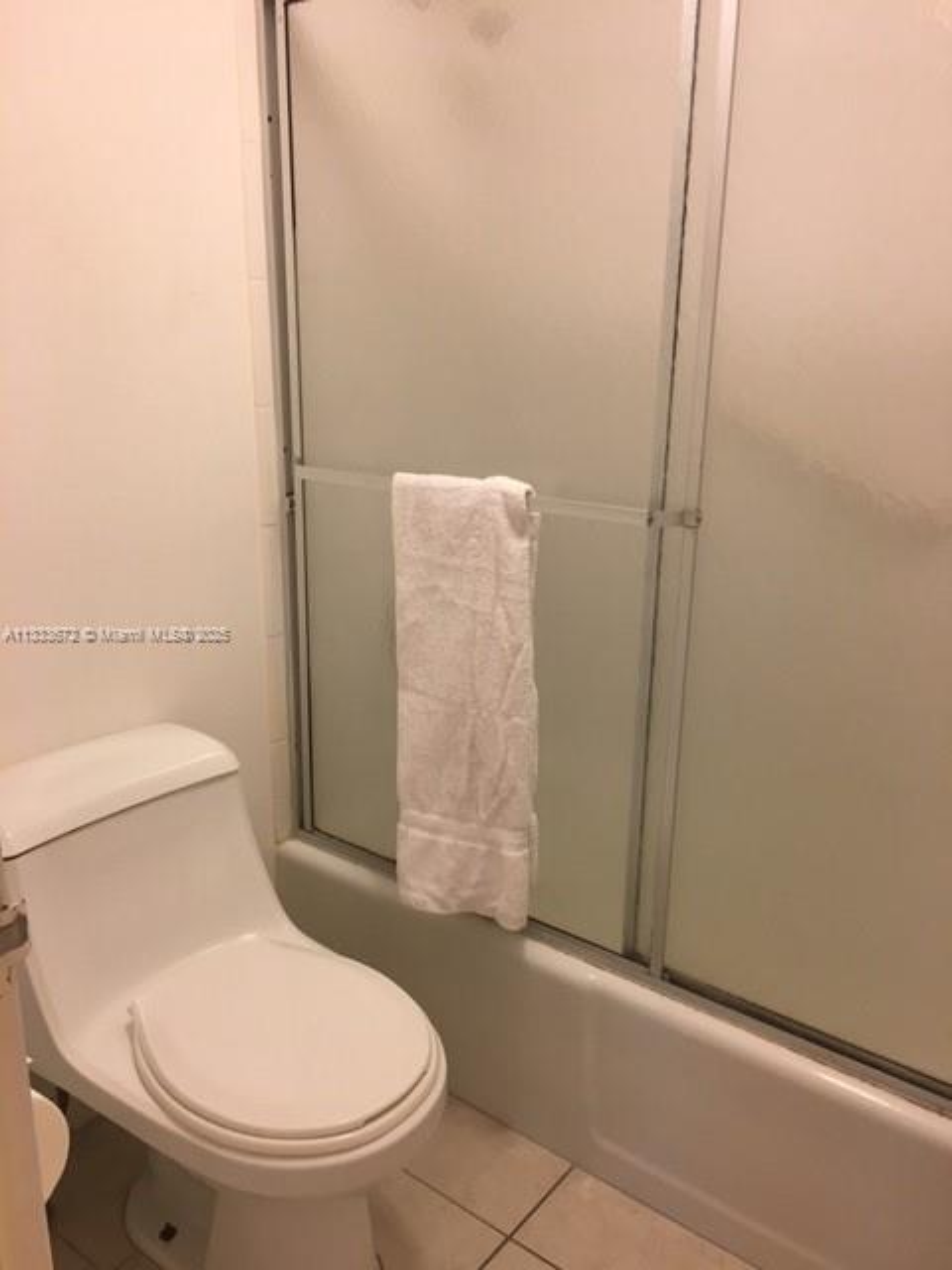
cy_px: 635
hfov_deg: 48.2
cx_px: 476
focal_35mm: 29
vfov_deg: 61.7
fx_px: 1063
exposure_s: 1/30
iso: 64
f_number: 2.2
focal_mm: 4.15
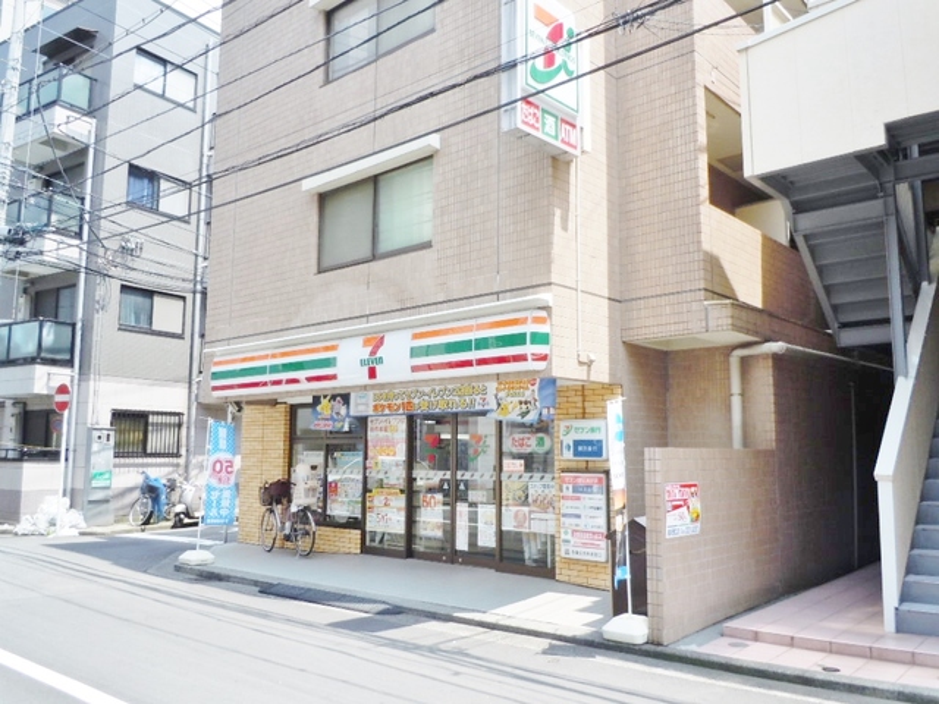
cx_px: 470
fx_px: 760
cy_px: 352
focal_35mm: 28
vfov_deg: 49.7
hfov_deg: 63.4
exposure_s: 1/400
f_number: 3.7
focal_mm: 5
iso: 100
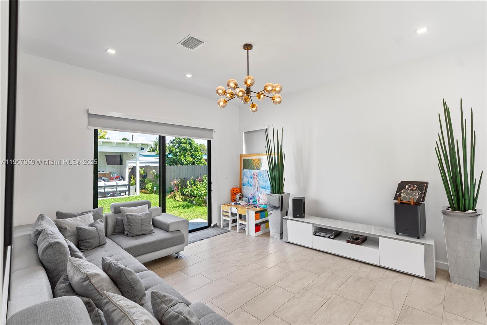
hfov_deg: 96.7
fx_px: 216
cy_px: 162
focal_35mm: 16
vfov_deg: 73.7
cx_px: 244
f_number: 4.5
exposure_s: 1/20
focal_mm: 16
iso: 320
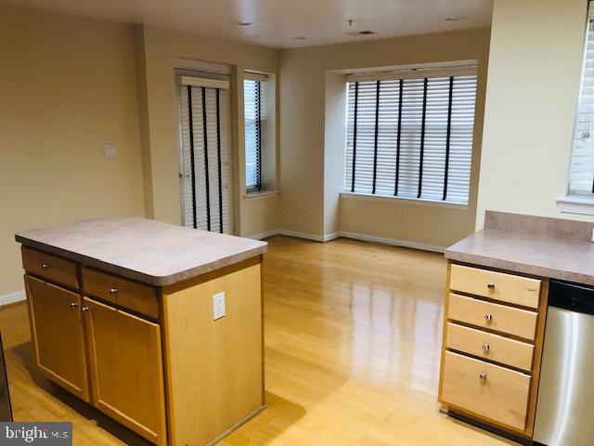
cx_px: 297
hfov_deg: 63.4
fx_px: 480
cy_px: 223
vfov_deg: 49.7
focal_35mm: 28
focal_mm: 4
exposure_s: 1/15
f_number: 1.8
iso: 64
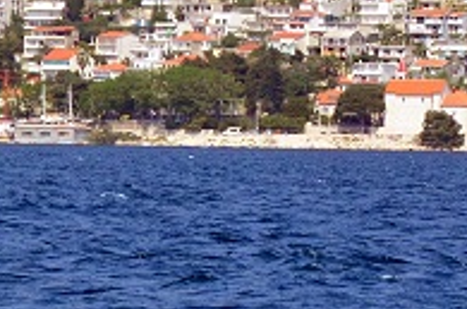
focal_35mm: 539
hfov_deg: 3.8
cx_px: 796
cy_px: -164
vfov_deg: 2.5
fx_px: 6975
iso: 800
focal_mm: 70
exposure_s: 1/5000
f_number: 5
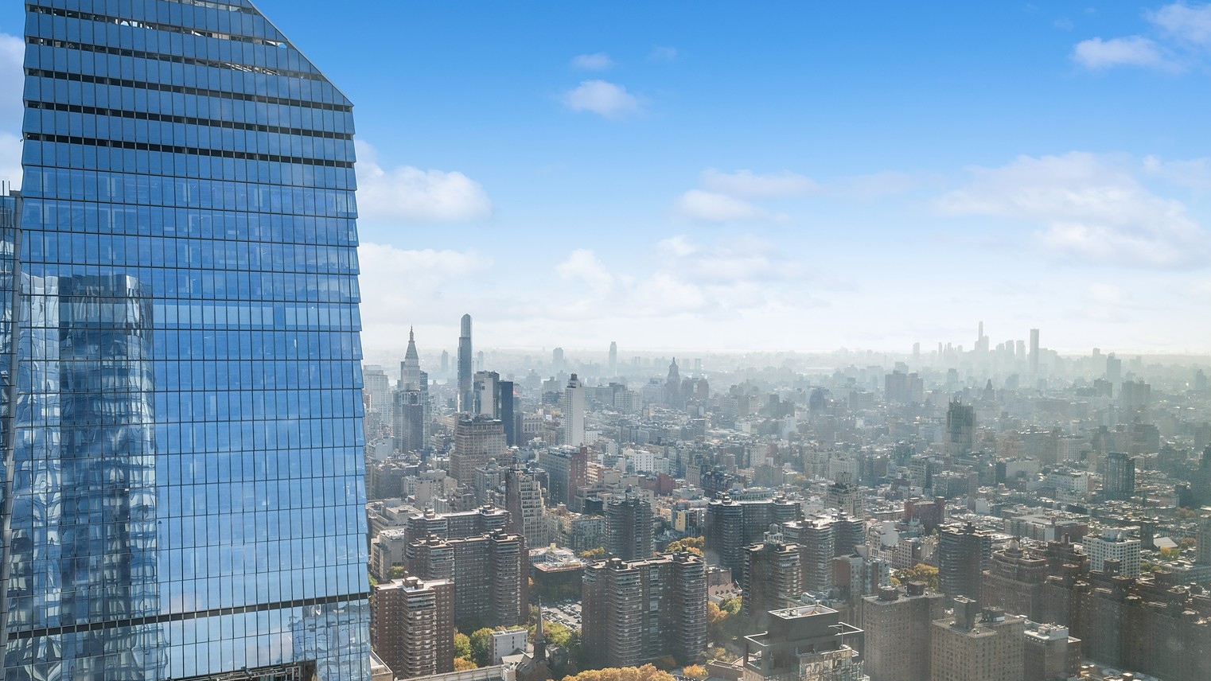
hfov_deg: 59.5
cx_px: 598
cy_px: 398
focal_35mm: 33
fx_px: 1060
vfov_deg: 35.5
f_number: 14
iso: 640
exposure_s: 1/200
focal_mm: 30
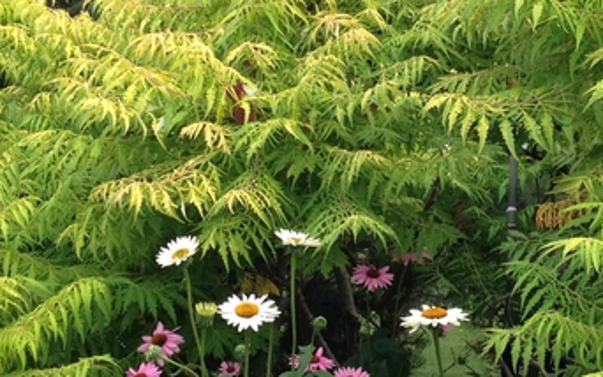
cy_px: 213
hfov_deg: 18.6
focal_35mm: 111
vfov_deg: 11.8
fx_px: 1825
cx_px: 488
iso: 50
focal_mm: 4.28
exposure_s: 1/431
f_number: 2.4
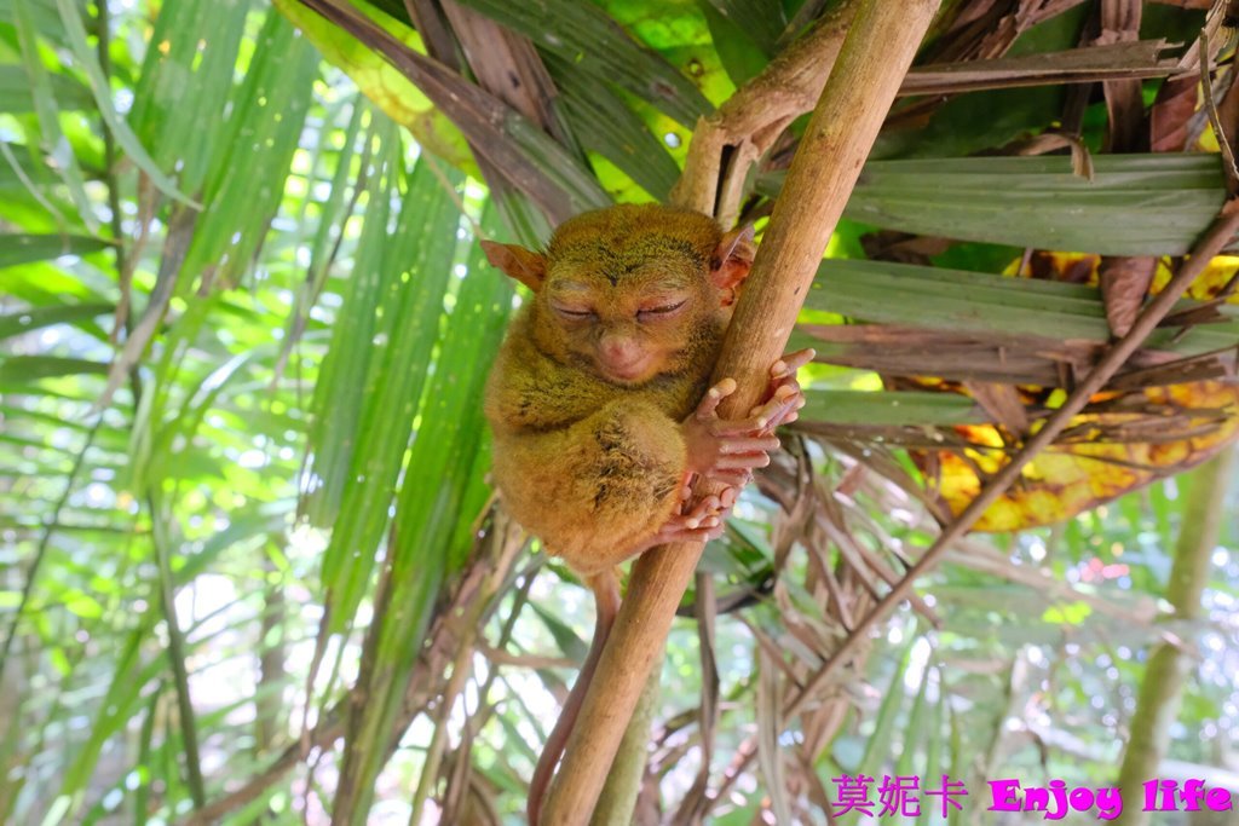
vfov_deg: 46.4
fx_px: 964
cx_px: 620
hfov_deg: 65.5
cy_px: 413
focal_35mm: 28
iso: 6400
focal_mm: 18.8
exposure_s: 1/60
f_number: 7.1
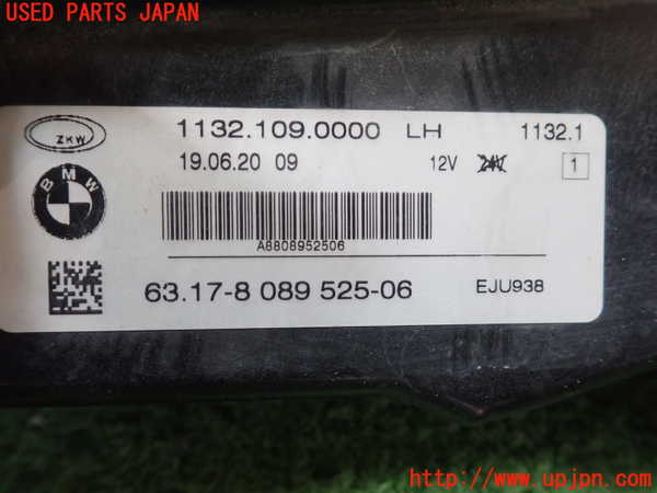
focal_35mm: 30
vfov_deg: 46.8
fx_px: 569
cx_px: 328
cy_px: 246
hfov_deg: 60.0
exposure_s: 1/125
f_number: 2.3
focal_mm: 5.5
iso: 500
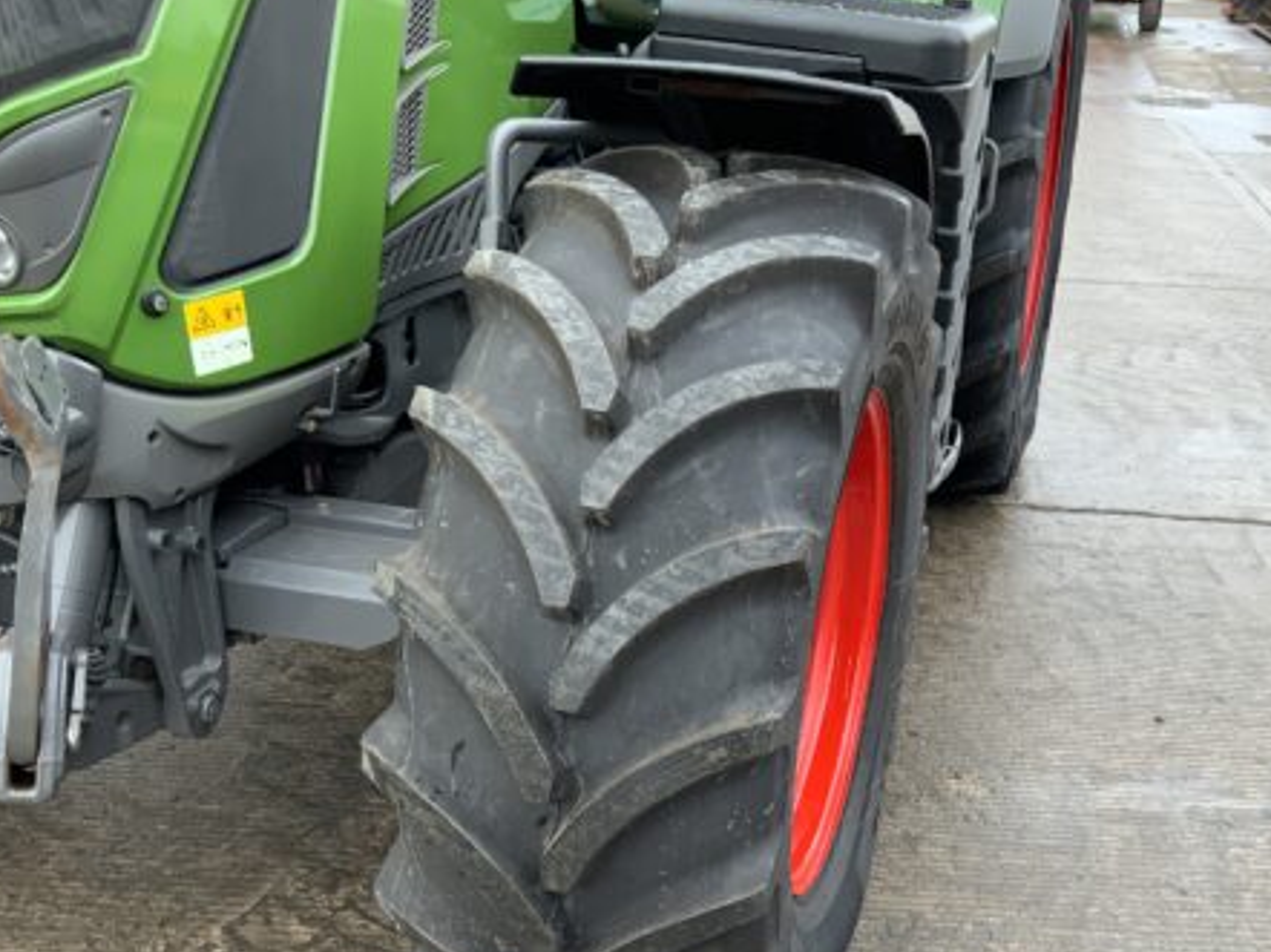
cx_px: 797
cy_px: 664
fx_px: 1541
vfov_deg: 33.9
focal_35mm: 42
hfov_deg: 44.4
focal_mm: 3
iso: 16
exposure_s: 1/154
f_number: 1.8
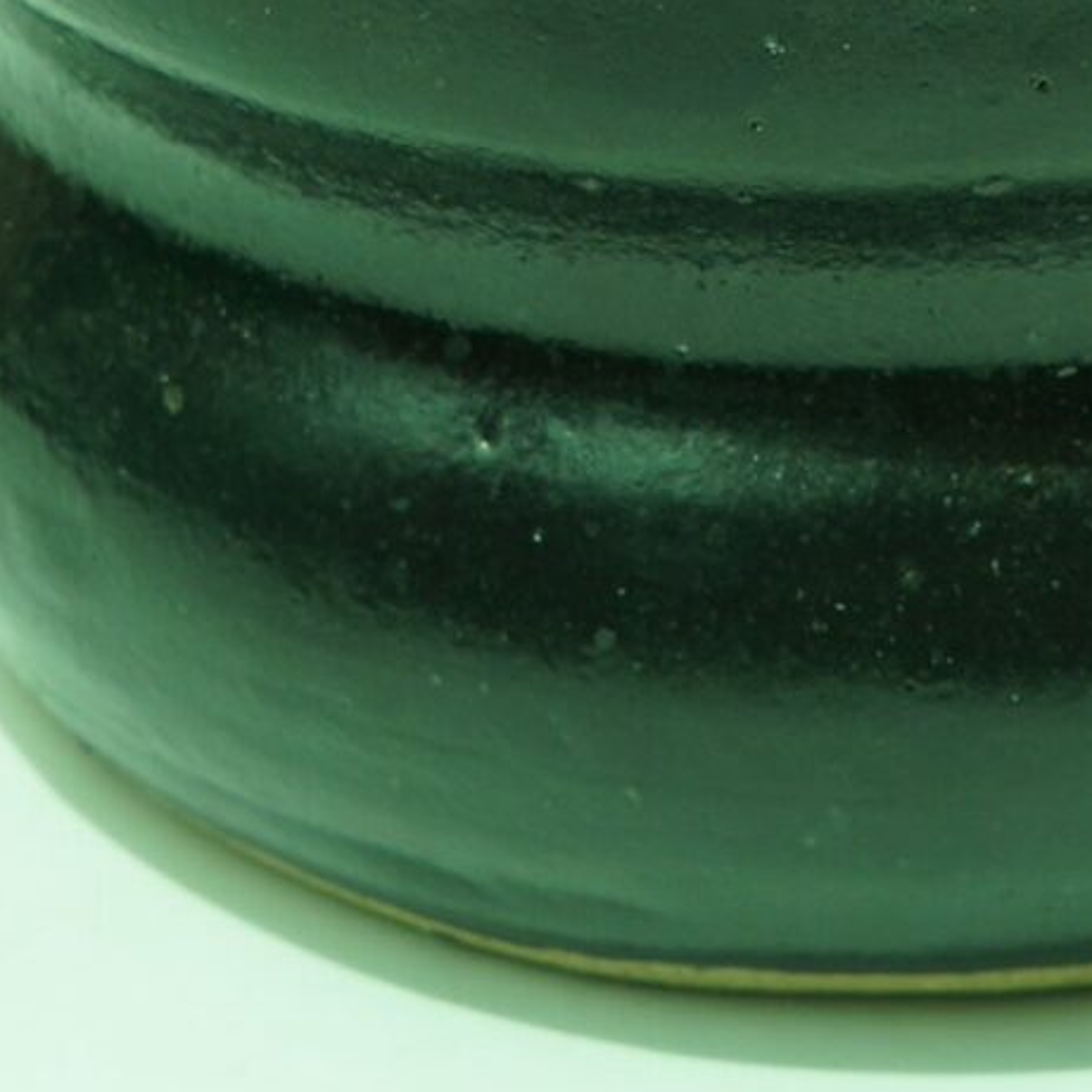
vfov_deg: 9.7
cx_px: 1201
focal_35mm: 175
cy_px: -612
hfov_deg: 9.9
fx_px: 6246
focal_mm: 25
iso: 100
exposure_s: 1/200
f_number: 9
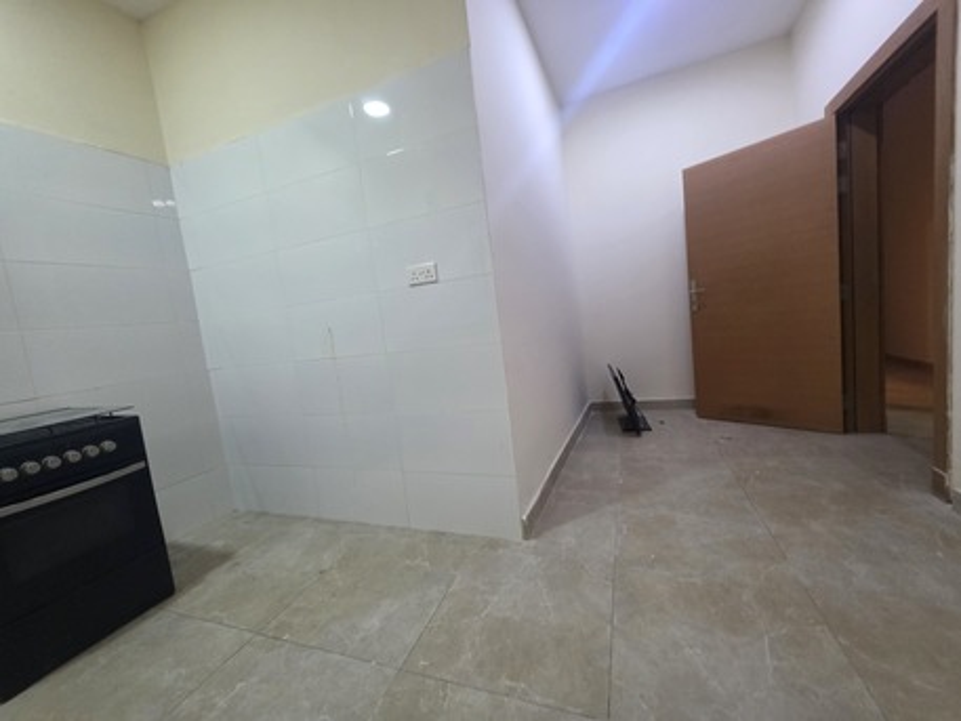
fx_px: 361
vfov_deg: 89.9
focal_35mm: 13
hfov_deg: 106.2
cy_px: 360
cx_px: 480
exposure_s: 1/50
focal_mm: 2.2
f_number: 1.9
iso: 250
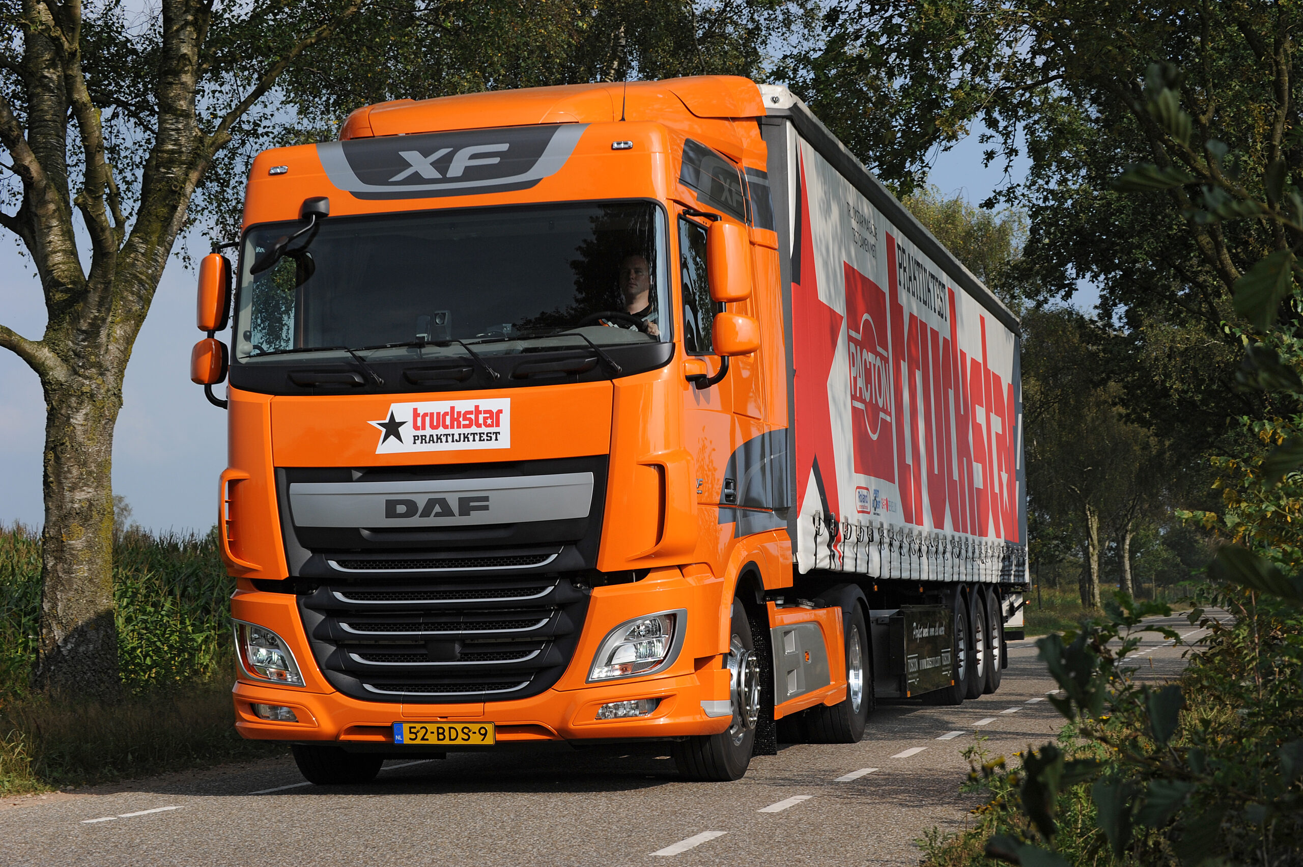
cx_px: 652
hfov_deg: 28.9
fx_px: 2532
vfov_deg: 19.4
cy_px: 434
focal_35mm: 70
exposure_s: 1/320
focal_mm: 70
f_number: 9
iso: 320
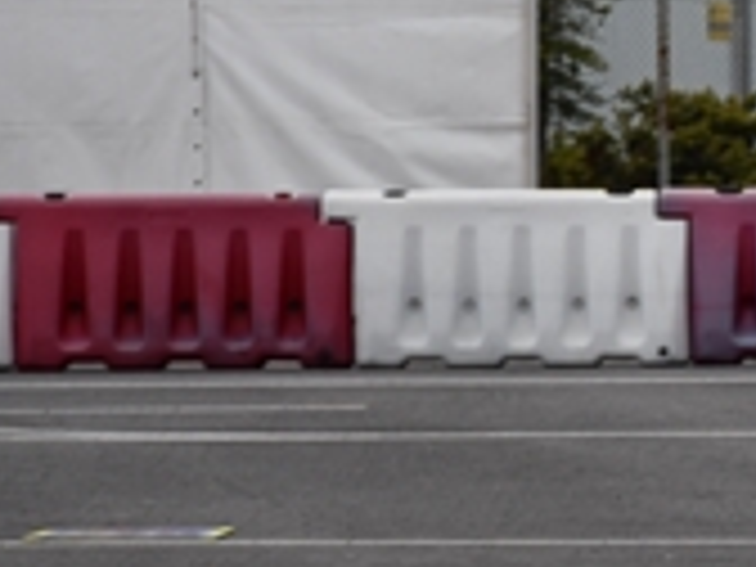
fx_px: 10134
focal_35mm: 464
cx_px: 972
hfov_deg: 4.3
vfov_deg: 3.2
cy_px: 184
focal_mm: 90
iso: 250
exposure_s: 1/250
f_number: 5.6
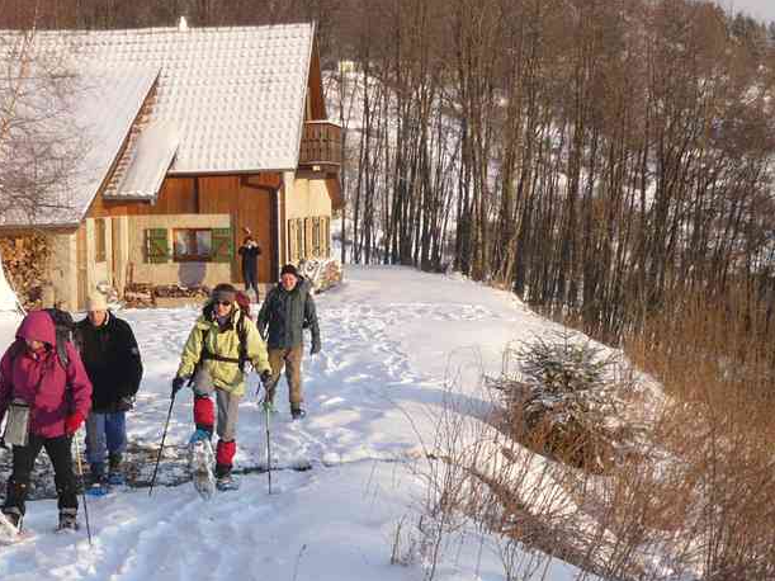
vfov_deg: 18.4
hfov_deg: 24.2
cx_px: 213
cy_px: 236
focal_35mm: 80
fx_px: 1791
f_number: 2.9
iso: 100
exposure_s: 1/320
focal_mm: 6
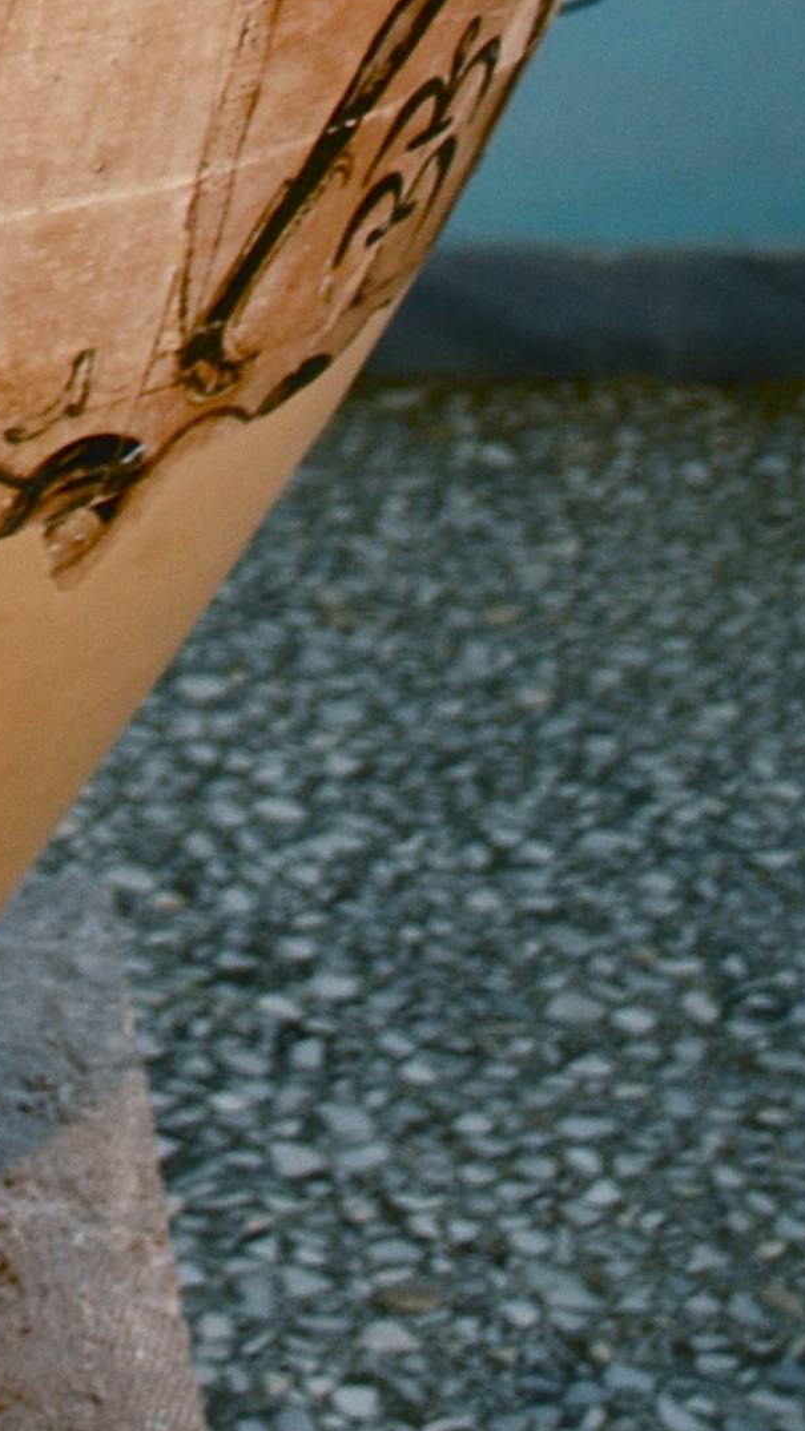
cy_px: -1023
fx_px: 5011
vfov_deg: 14.6
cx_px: -450
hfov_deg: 8.9
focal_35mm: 132
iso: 200
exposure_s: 1/40
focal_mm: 24
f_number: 4.2
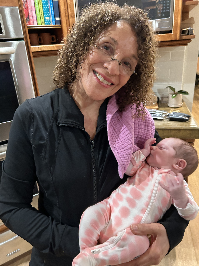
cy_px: 133
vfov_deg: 67.3
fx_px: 199
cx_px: 100
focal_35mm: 26
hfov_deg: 53.1
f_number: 1.5
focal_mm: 5.7
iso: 400
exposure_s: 1/40
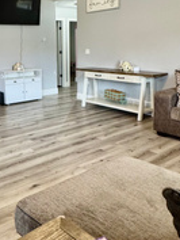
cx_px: 43
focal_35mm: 38
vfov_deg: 48.2
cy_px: 83
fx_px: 263
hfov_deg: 36.8
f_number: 2.2
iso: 250
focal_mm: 2.22
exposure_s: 1/60
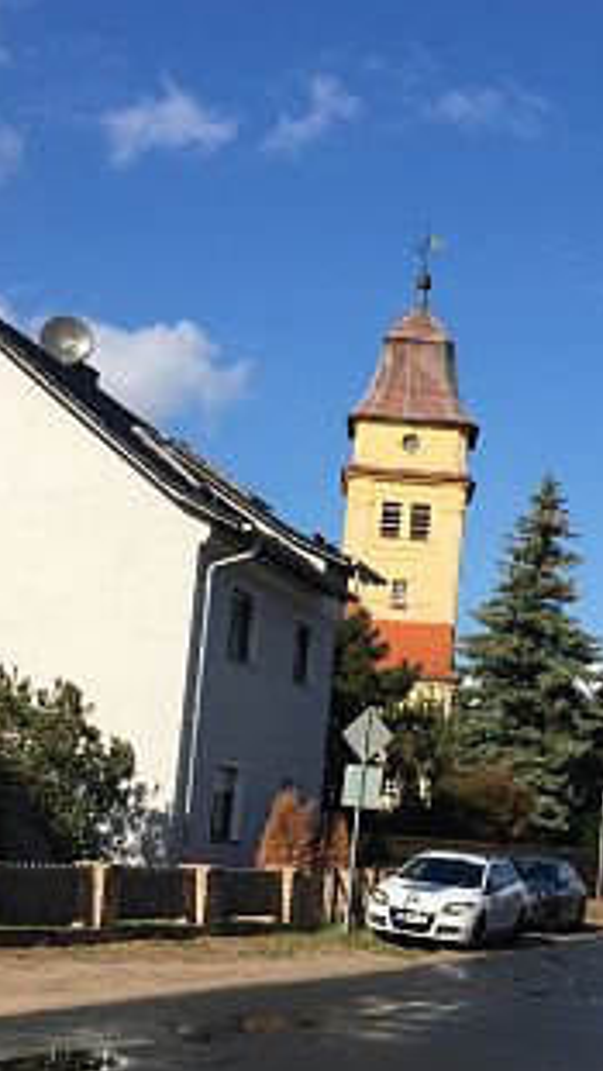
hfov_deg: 19.7
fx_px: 1733
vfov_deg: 34.3
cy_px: 606
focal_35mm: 61
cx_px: 407
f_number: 2.2
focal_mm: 4.15
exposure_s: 1/2262
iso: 25
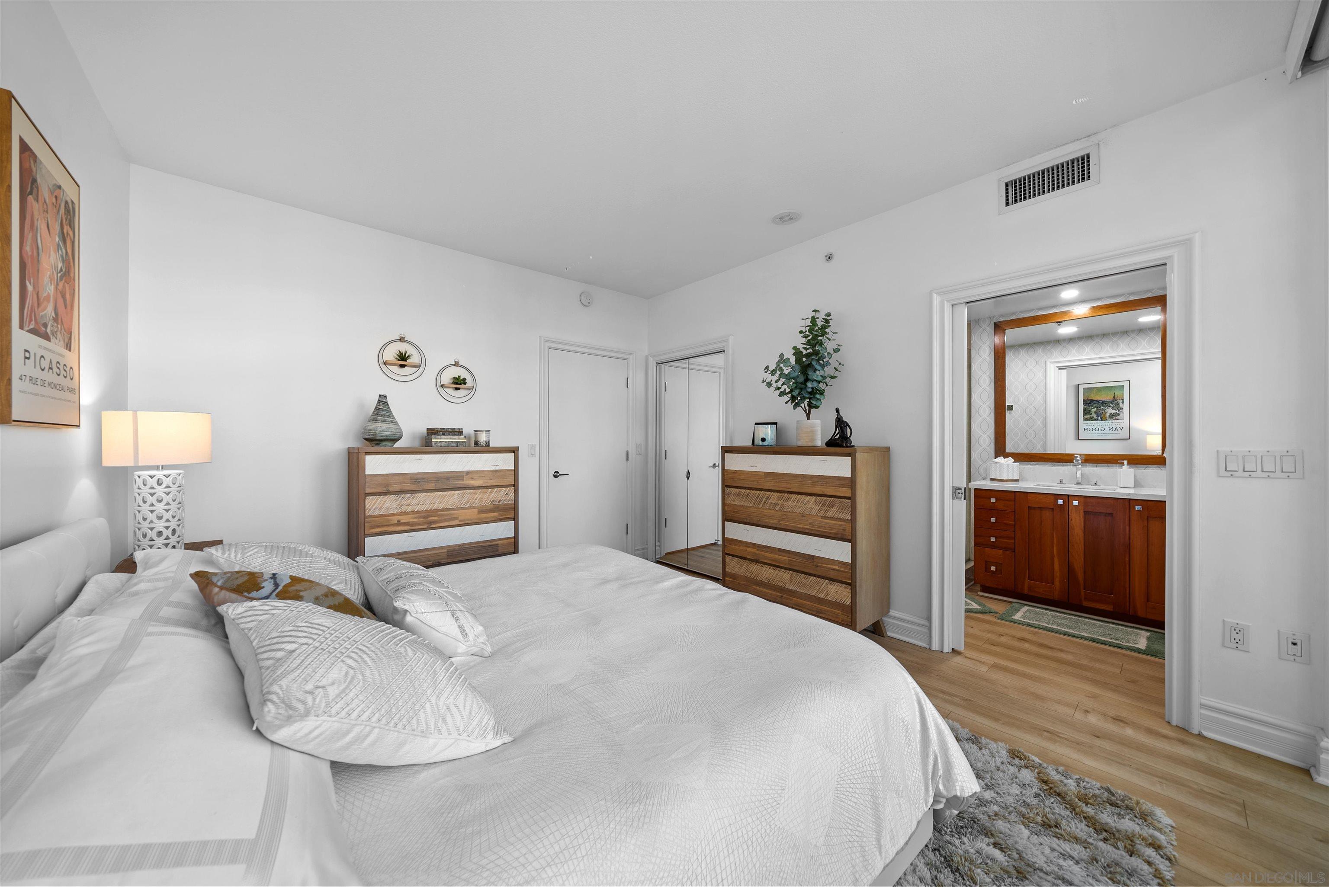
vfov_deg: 90.1
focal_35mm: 12
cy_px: 444
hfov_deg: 112.6
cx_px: 664
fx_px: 443
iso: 125
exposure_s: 1/1.67
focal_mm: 12
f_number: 6.3
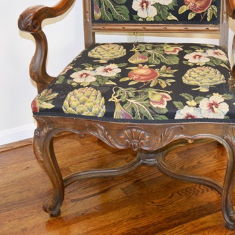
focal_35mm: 70
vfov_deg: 24.7
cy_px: 115
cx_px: 135
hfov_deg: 24.6
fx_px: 538
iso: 1600
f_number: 4.8
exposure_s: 1/60
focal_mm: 32
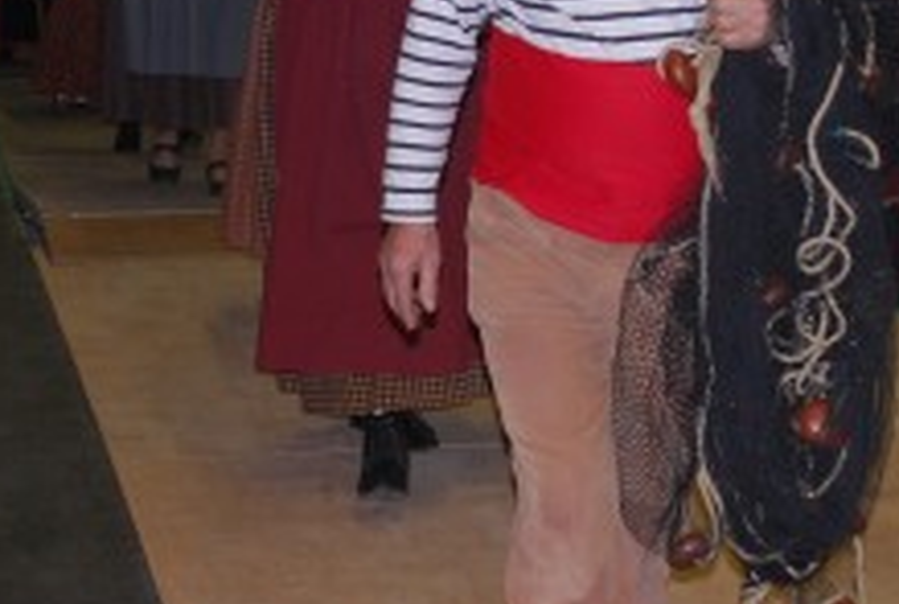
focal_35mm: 105
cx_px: 406
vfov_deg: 13.0
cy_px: 31
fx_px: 2627
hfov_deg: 19.4
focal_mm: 24
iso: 220
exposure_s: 1/60
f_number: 4.2
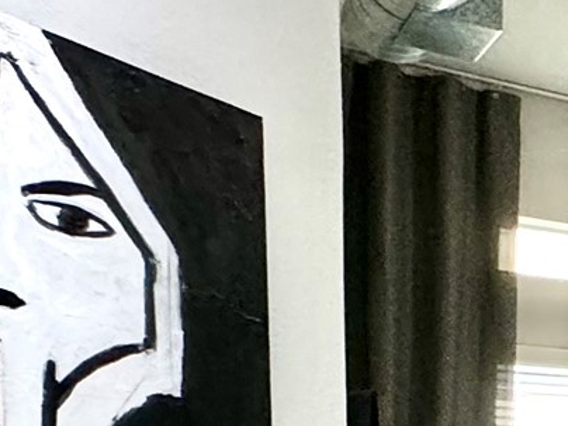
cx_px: 1426
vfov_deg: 19.2
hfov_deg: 14.4
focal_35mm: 71
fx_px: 1165
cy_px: 550
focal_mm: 2.22
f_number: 2.2
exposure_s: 1/60
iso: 320
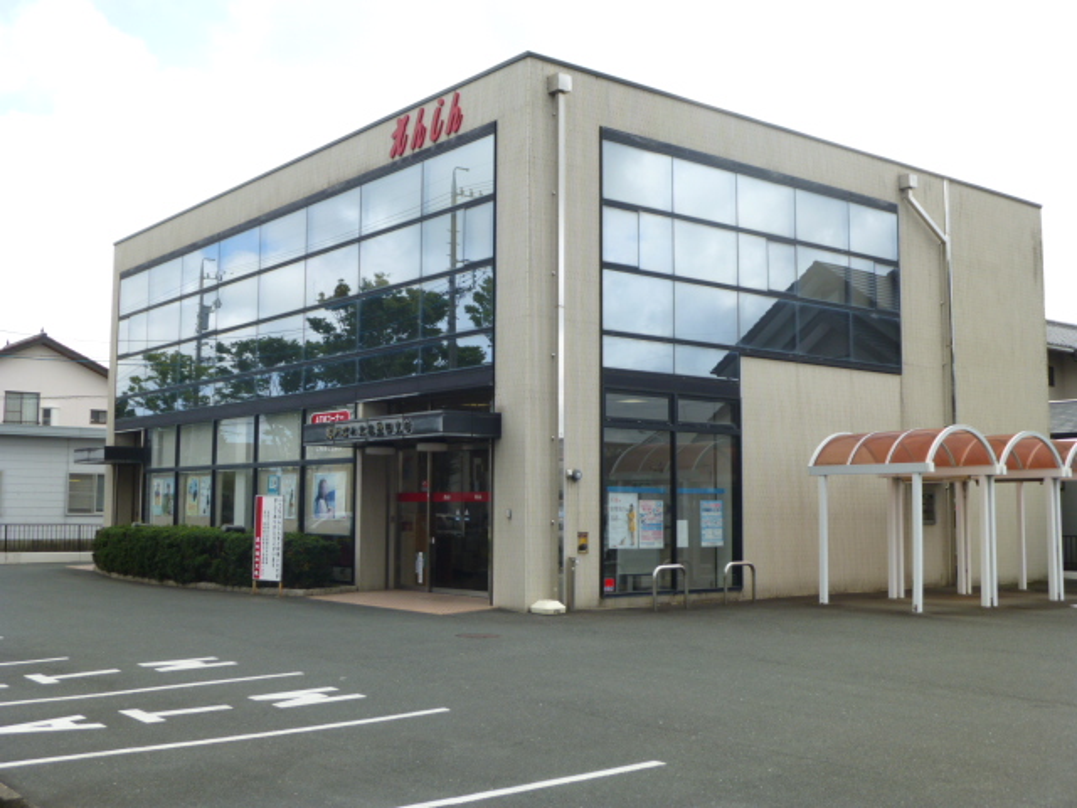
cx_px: 538
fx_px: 1213
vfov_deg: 36.8
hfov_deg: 47.9
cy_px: 404
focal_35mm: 39
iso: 100
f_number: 3.7
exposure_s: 1/400
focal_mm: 6.9
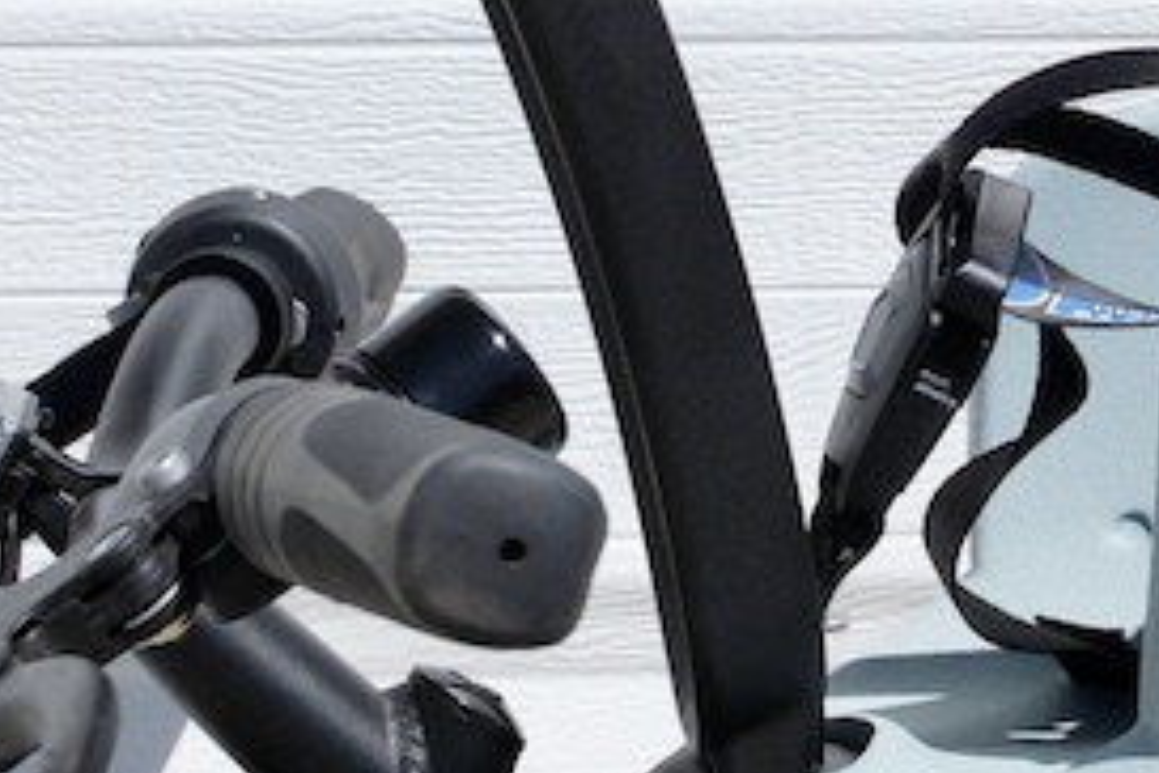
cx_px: 1087
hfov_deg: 12.3
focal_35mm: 165
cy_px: 117
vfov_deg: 8.3
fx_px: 5312
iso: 400
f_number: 5.6
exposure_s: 1/2200
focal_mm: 30
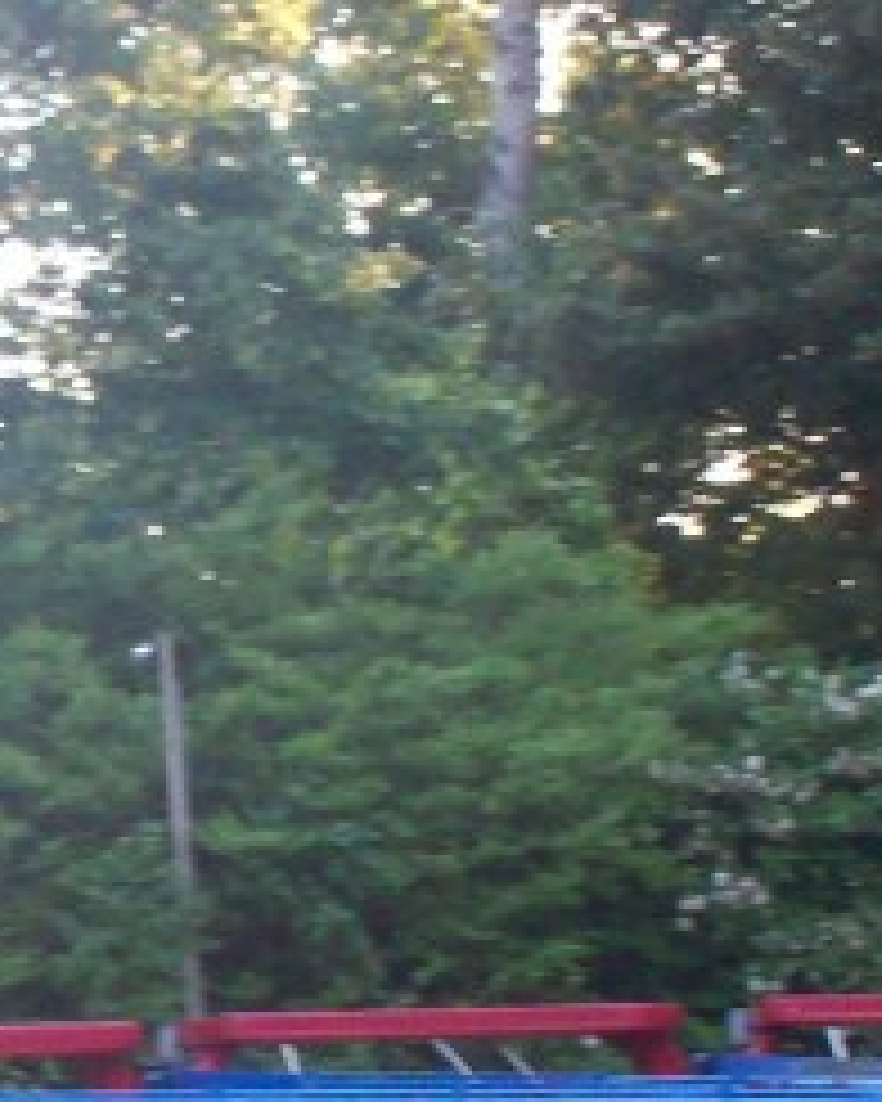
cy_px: 1008
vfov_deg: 13.0
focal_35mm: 147
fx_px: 4797
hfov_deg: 10.2
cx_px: -392
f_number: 4.5
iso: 140
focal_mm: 6
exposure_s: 1/60
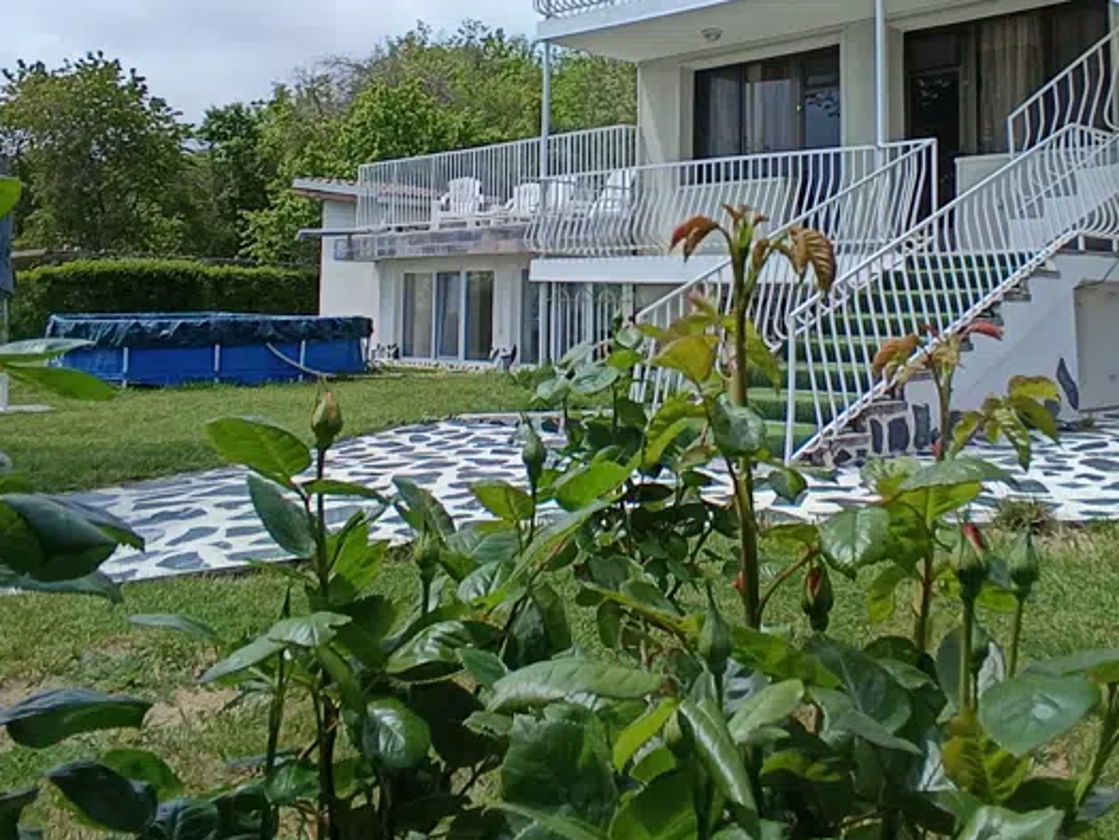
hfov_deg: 66.8
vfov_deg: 50.4
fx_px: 841
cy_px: 188
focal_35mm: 26
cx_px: 658
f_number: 2.2
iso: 52
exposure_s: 1/1325
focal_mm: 1.65
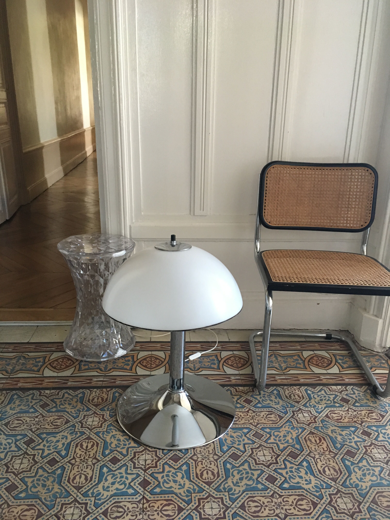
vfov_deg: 61.7
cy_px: 260
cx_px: 195
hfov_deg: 48.2
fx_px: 436
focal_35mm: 29
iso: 200
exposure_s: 1/20
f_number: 2.2
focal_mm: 4.15
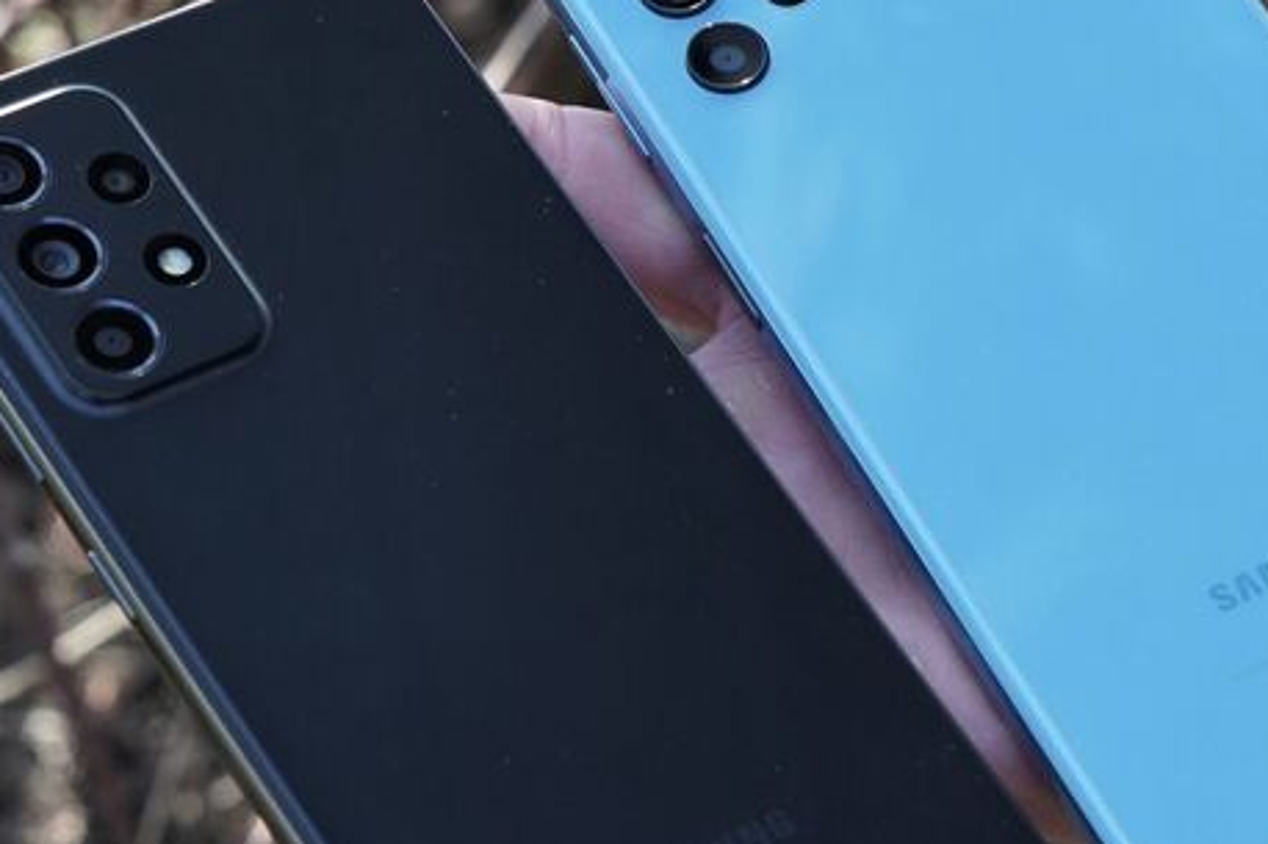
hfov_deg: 19.1
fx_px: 3767
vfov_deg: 12.8
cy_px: 465
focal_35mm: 107
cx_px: 731
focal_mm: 51
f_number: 9
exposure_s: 1/320
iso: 1250
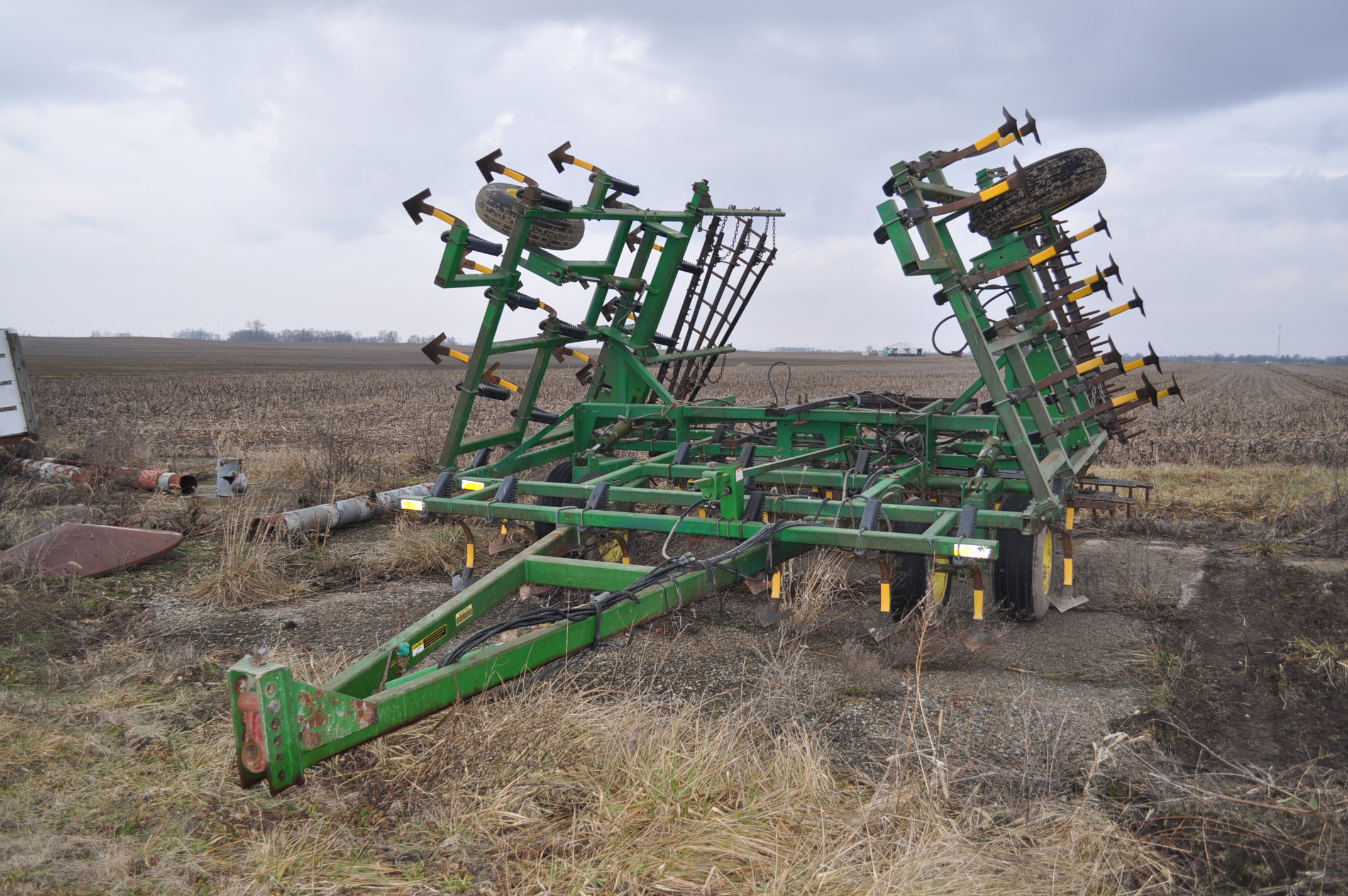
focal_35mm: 30
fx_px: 1122
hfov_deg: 62.0
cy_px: 448
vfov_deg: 43.5
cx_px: 674
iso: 200
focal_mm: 20
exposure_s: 1/200
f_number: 4
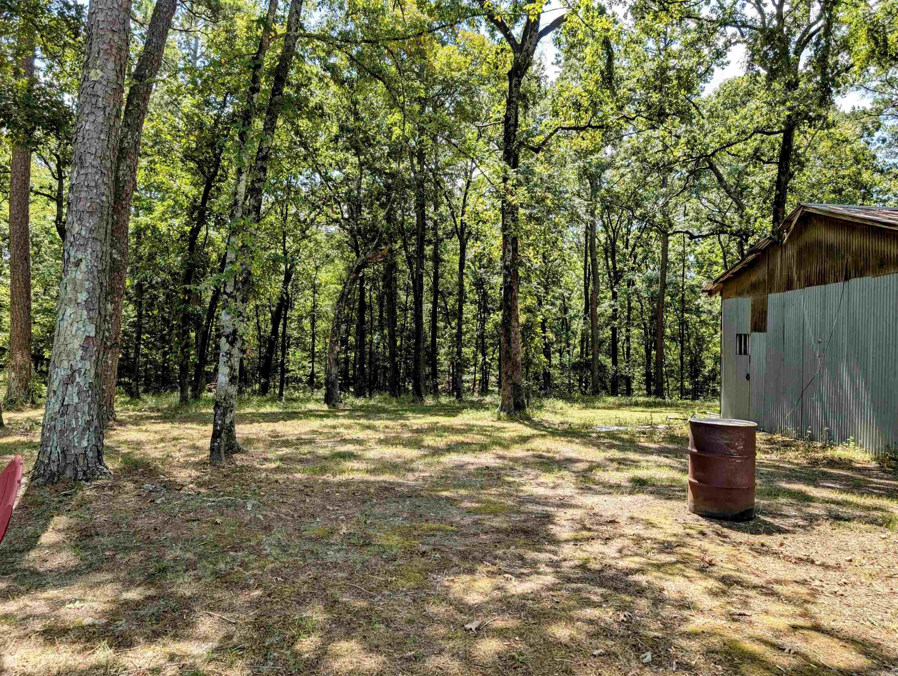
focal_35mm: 24
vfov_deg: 56.9
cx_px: 449
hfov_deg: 71.5
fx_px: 623
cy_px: 338
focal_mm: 6.9
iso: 20
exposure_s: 1/373
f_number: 1.68
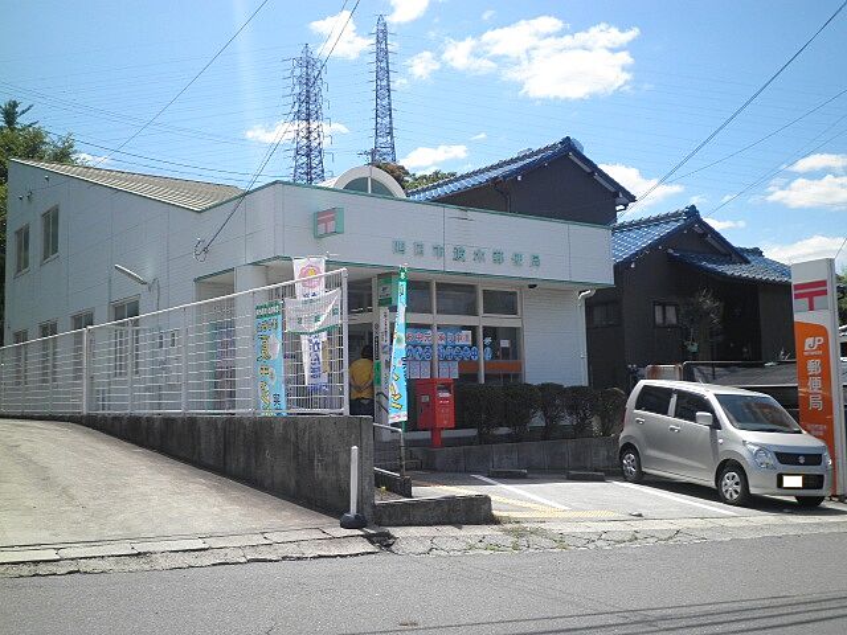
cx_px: 424
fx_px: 881
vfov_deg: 39.7
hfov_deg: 51.4
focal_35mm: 36
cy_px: 318
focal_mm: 6.4
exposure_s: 1/100
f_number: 8.8
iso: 64
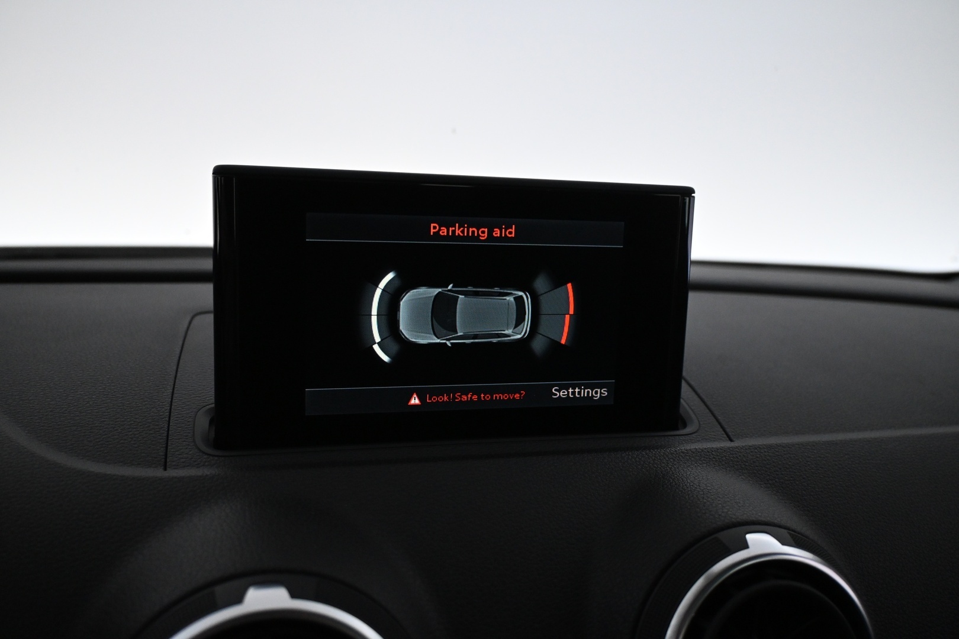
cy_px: 320
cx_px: 480
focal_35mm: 30
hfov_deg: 61.9
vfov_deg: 43.6
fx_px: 799
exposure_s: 1/125
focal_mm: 20
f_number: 3.8
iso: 2500
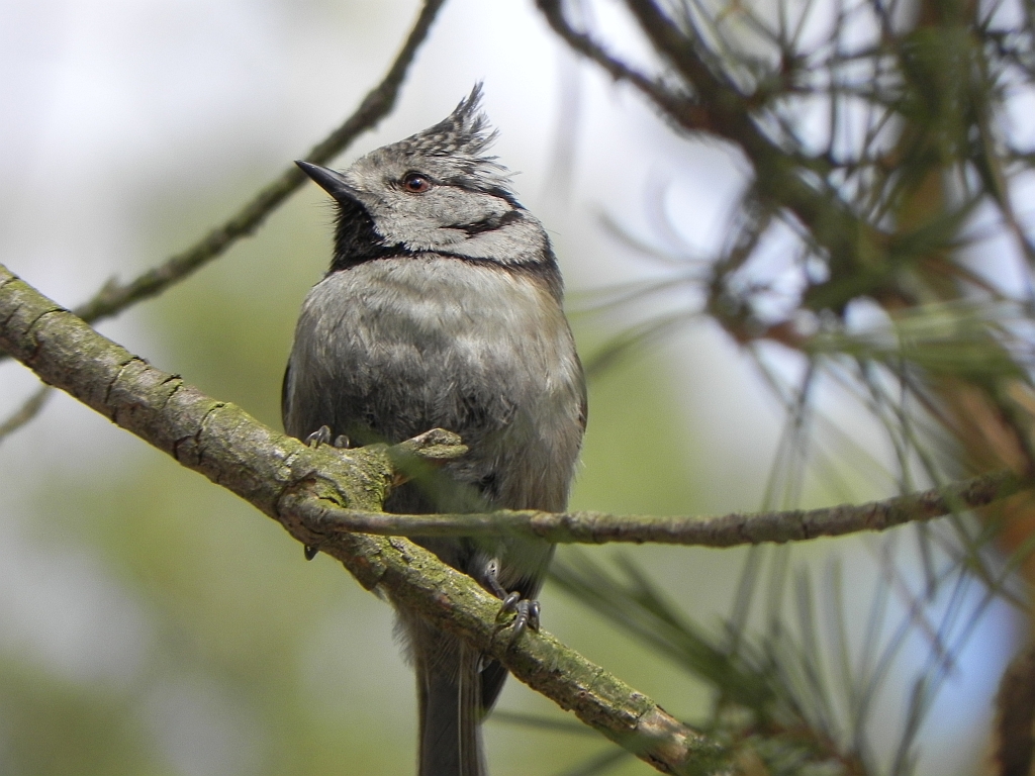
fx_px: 20272
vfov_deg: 2.2
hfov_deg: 2.9
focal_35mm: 678
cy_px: 388
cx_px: 518
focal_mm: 120
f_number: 5.6
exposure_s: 1/236
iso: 160
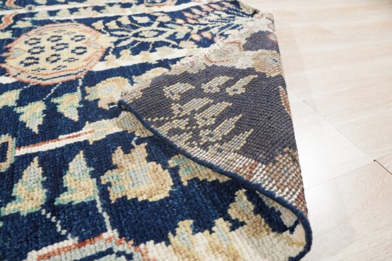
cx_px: 196
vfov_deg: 53.1
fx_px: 261
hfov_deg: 73.7
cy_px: 130
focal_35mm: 24
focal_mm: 16
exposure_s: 1/125
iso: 800
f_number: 5
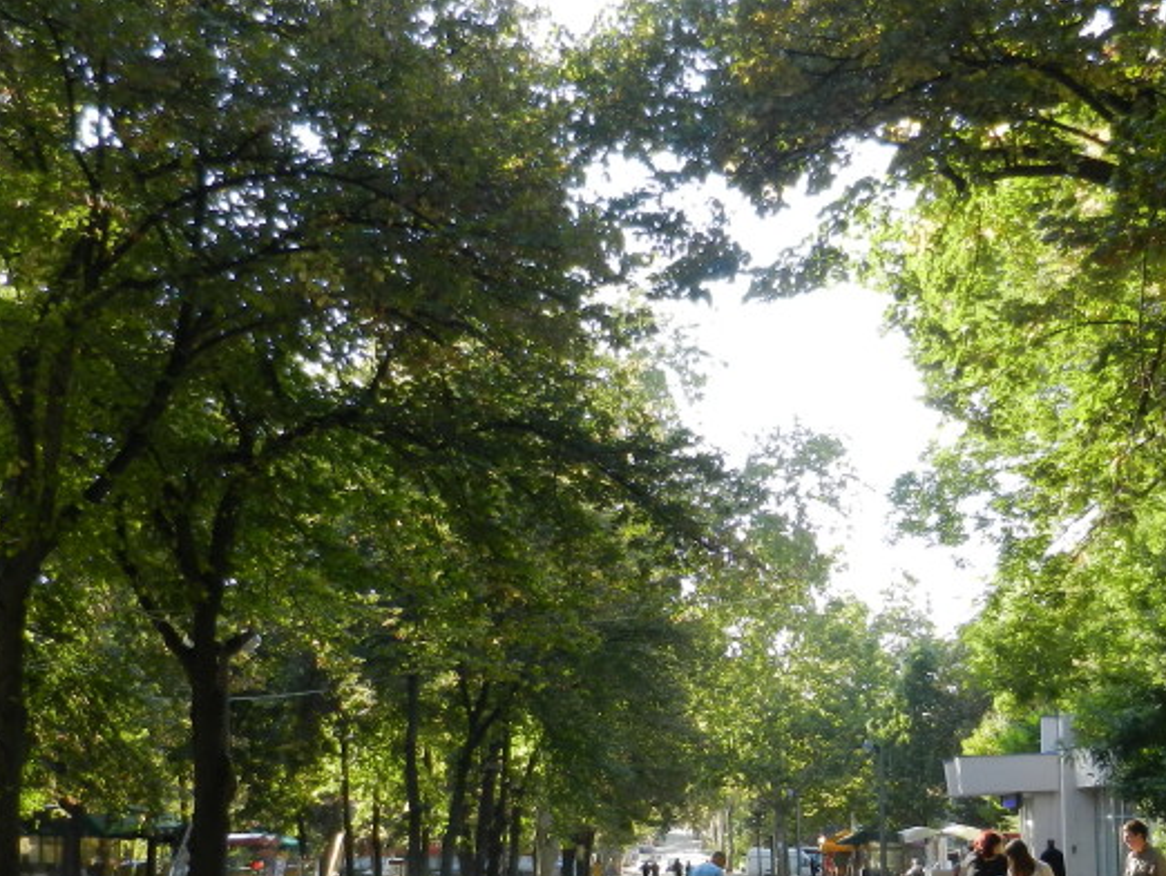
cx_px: 701
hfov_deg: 38.7
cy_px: 711
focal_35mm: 49
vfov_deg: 29.0
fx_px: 1651
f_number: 3.5
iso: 160
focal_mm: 4.5
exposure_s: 1/200
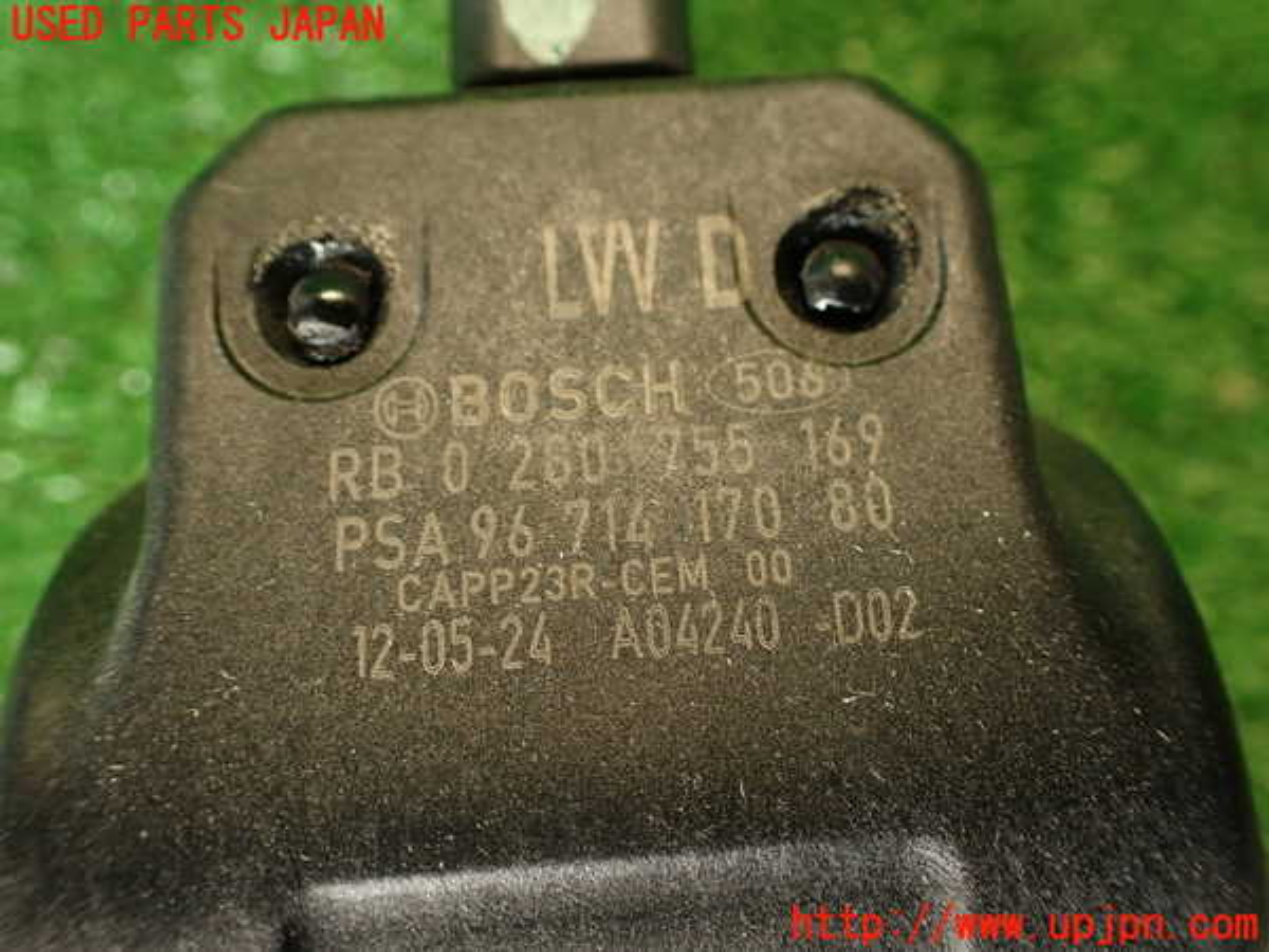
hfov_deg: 56.8
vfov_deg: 44.2
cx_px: 634
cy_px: 476
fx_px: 1173
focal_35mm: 32
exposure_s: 1/30
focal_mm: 5.79
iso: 250
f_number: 2.4
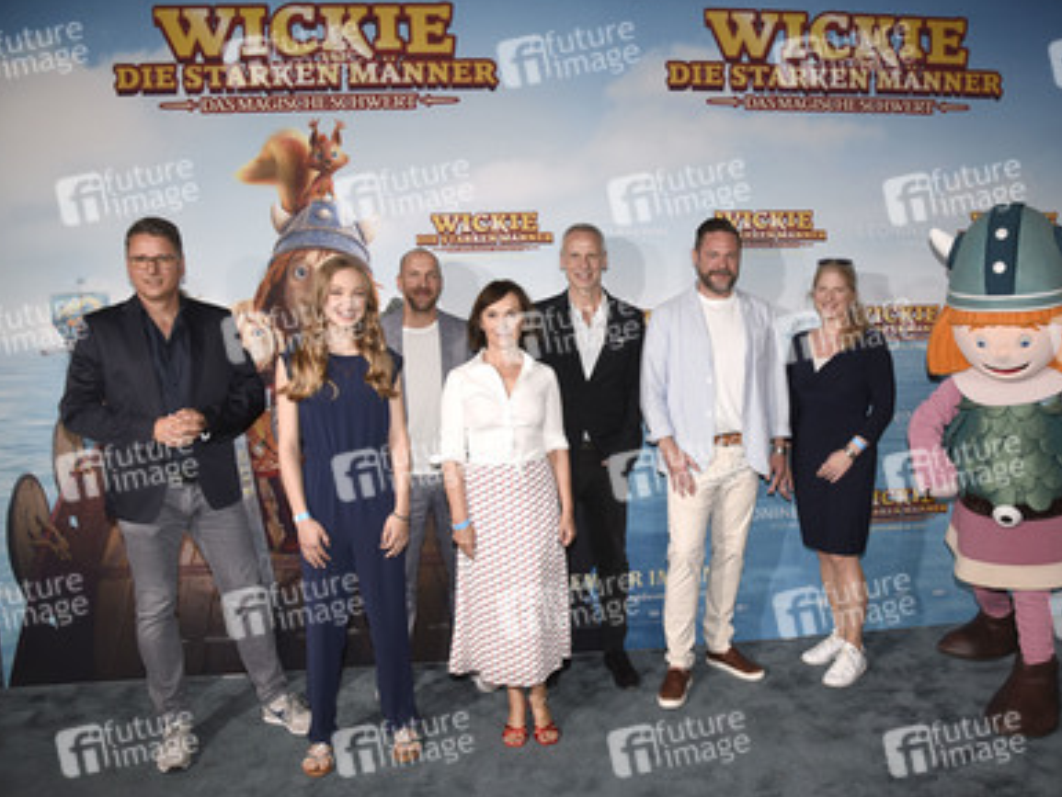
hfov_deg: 65.0
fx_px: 829
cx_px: 605
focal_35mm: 27
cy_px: 400
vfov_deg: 51.4
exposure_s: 1/125
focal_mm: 24
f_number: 6.3
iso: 1000
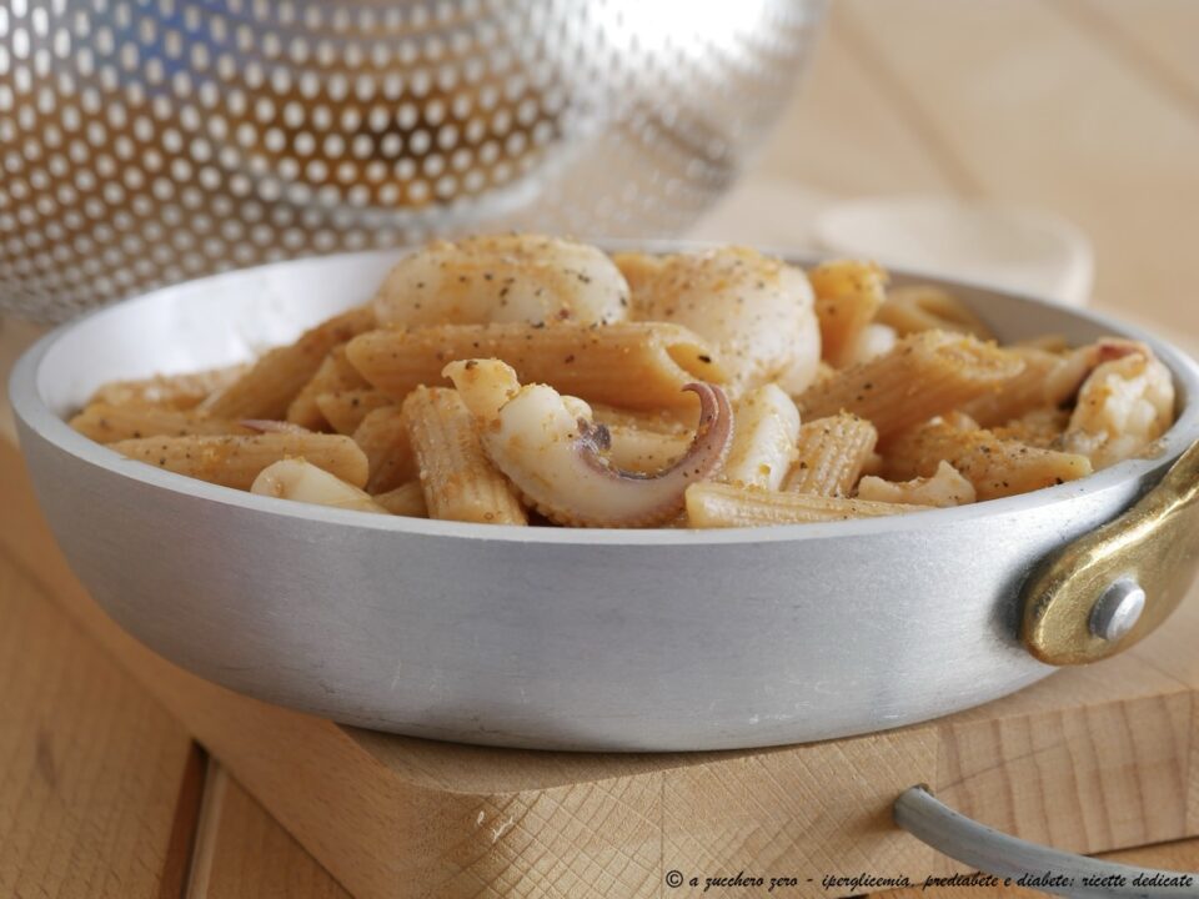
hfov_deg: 22.8
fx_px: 2979
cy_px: 450
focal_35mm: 86
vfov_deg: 17.2
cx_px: 600
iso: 200
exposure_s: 1/10
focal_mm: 43
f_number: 5.6
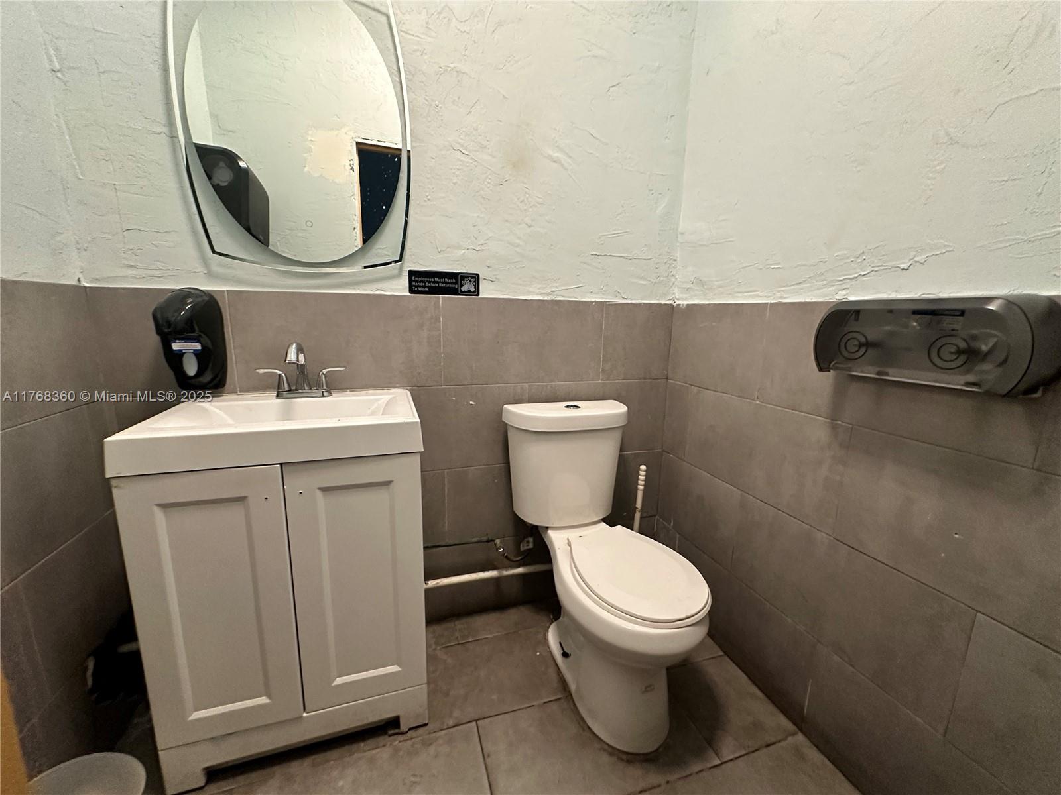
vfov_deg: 85.7
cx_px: 530
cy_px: 398
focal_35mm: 14
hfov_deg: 102.1
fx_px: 429
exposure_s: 1/60
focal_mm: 2.22
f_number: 2.2
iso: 500
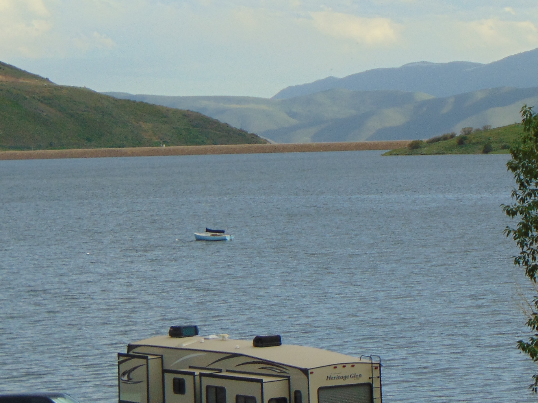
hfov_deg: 9.7
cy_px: 140
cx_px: 266
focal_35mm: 205
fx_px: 3186
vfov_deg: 7.2
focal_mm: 19.4
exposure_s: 1/320
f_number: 3.9
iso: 80
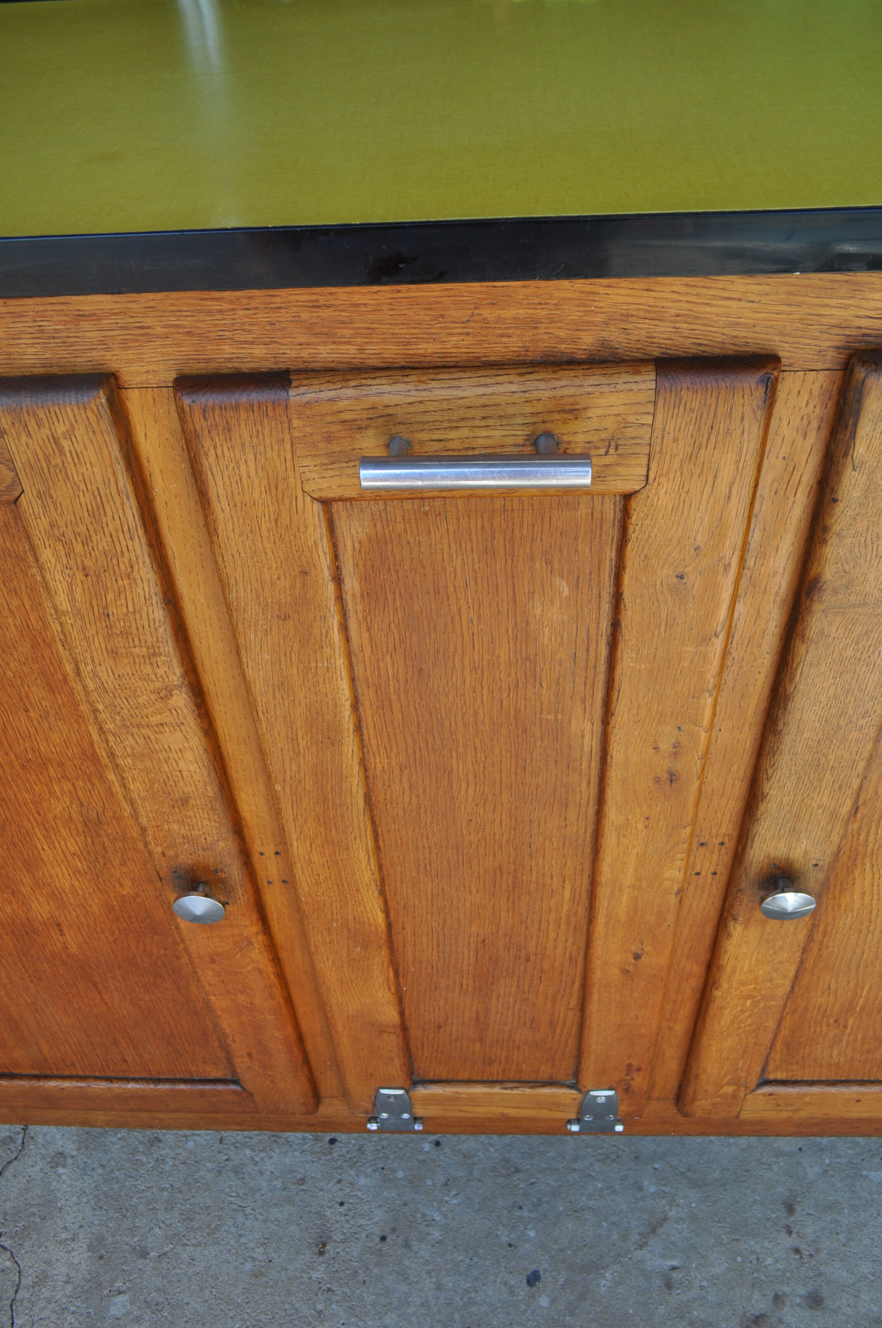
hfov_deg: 47.8
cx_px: 441
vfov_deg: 67.4
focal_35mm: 27
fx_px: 995
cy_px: 664
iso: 220
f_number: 5.6
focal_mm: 18
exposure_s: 1/125
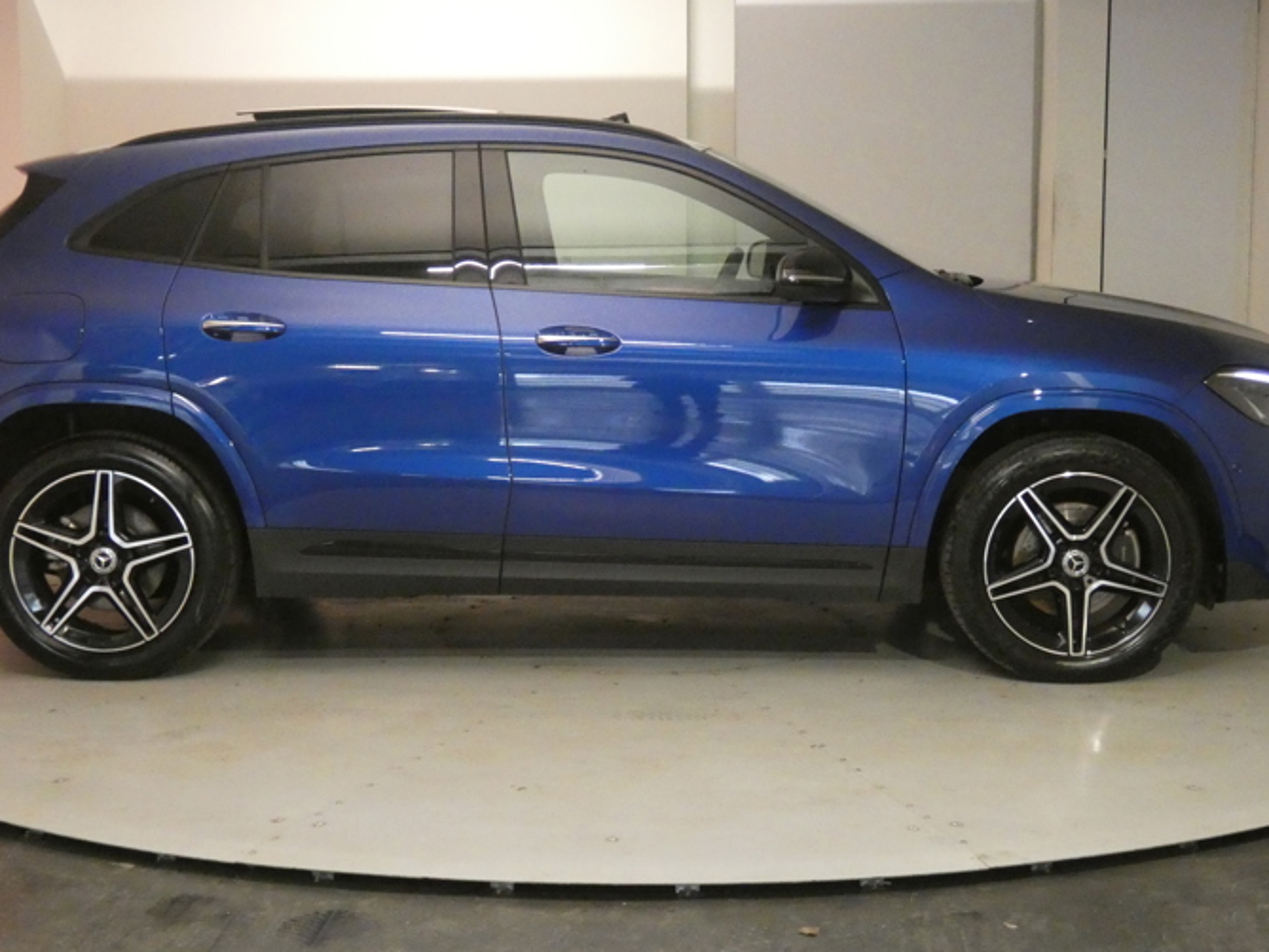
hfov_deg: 34.9
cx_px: 620
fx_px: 2017
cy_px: 501
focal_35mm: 55
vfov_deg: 26.6
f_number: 3.8
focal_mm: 8.2
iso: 1600
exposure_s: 1/80
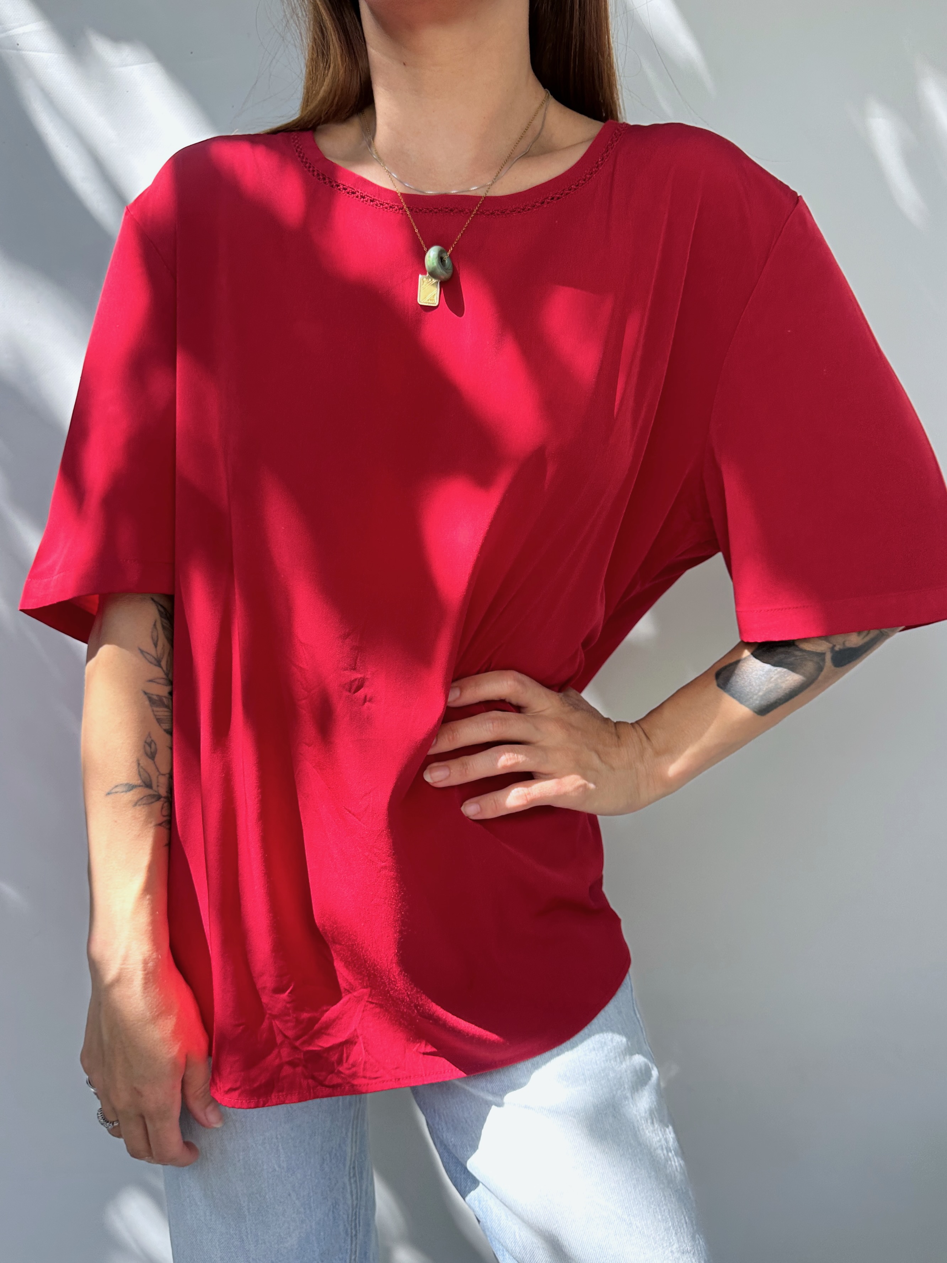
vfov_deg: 71.6
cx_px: 474
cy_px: 632
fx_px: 875
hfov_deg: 56.8
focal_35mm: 24
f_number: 1.78
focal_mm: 6.86
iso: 80
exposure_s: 1/303
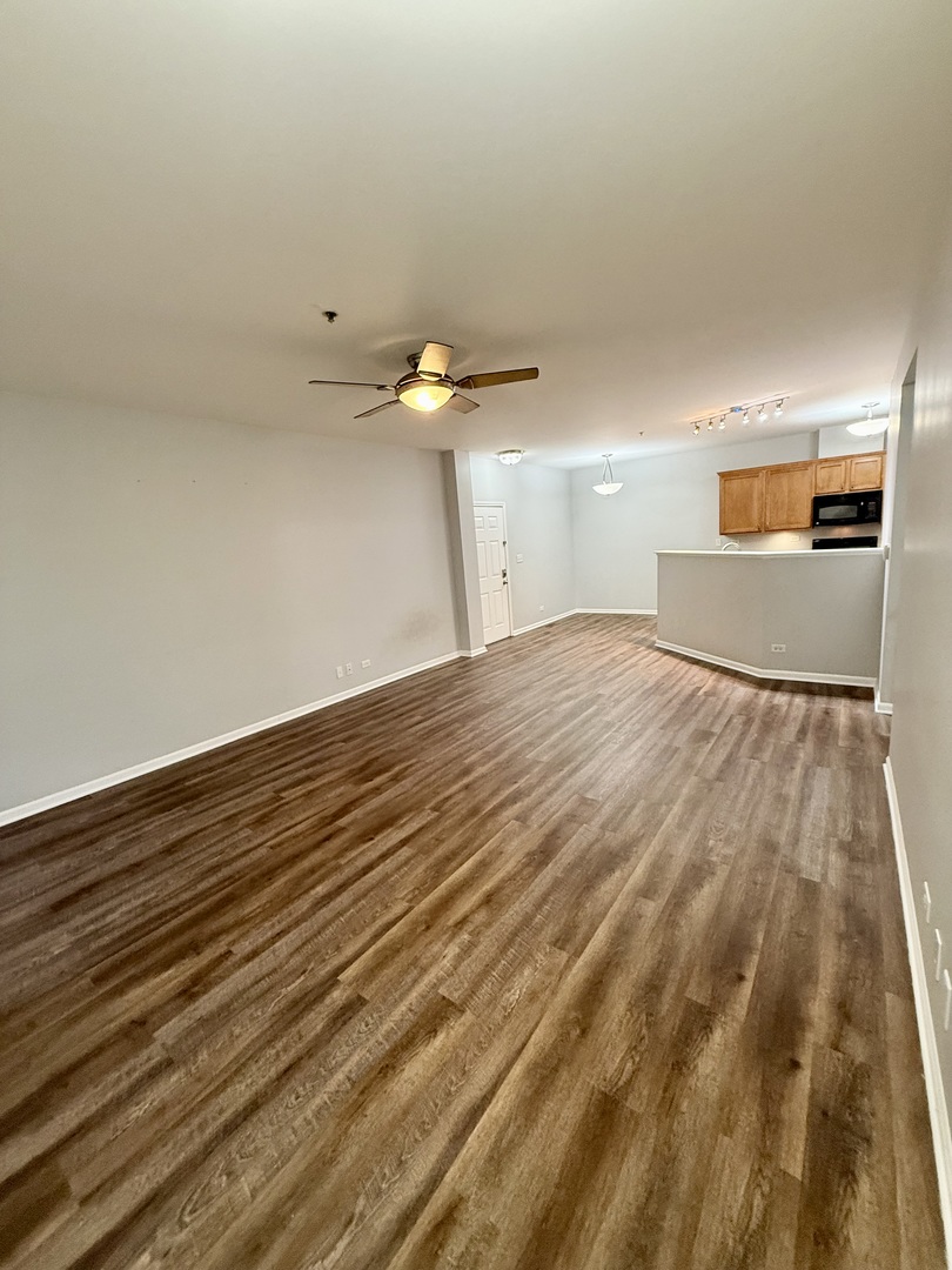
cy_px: 635
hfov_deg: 85.7
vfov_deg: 102.1
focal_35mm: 14
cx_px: 476
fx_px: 513
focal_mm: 2.22
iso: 320
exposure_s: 1/60
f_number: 2.2
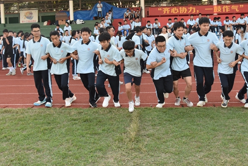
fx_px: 310
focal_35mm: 45
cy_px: 58
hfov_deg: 43.6
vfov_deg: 29.7
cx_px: 129
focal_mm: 22
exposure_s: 1/200
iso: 800
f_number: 7.1
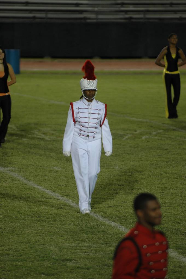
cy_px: 140
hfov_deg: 4.6
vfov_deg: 6.9
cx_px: 93
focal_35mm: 300
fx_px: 2331
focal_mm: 200
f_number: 2.8
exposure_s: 1/60
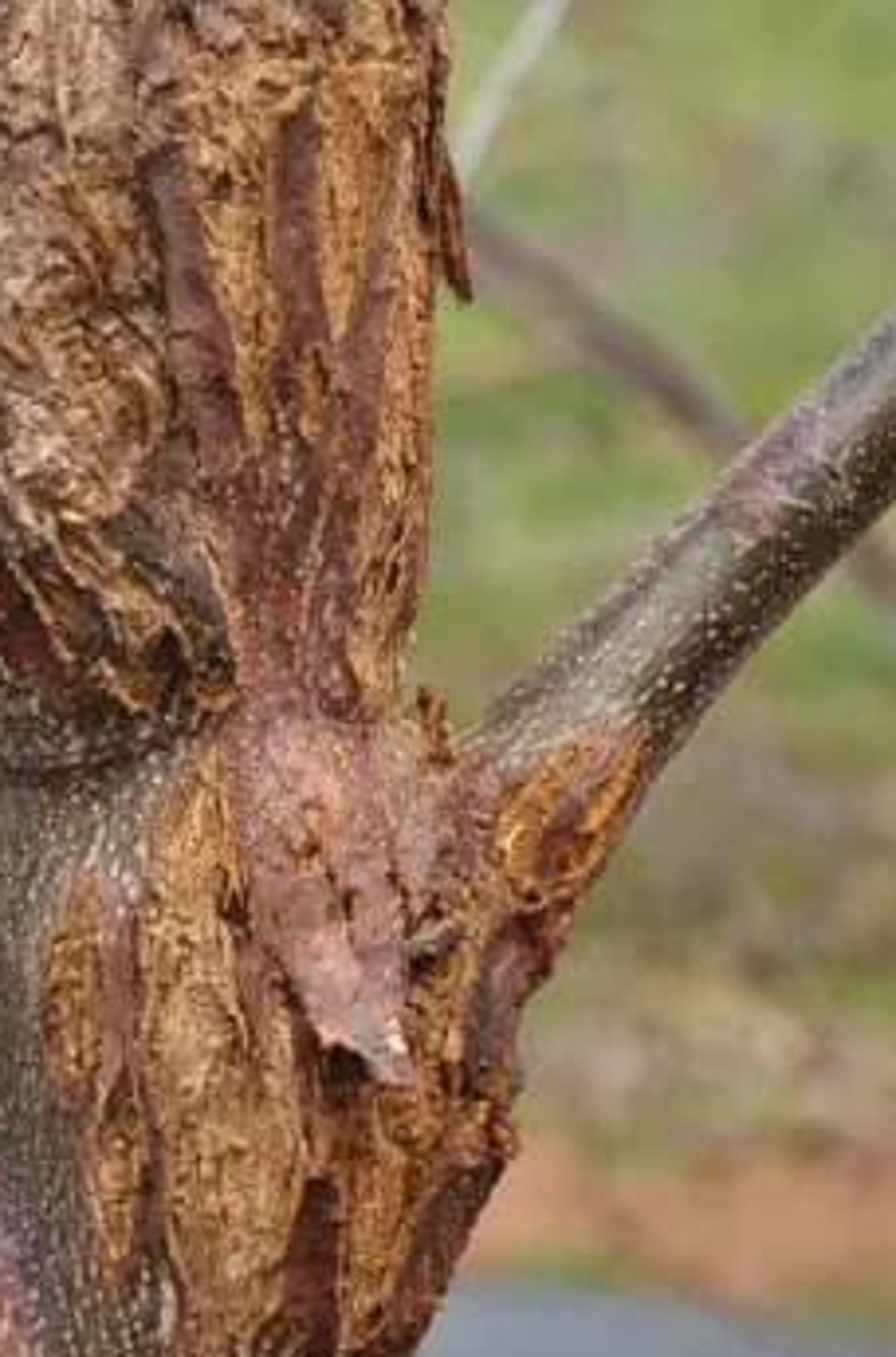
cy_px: 618
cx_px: 196
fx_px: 6911
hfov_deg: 7.4
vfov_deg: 11.2
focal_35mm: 184
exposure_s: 1/500
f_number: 5.6
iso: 250
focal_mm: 70
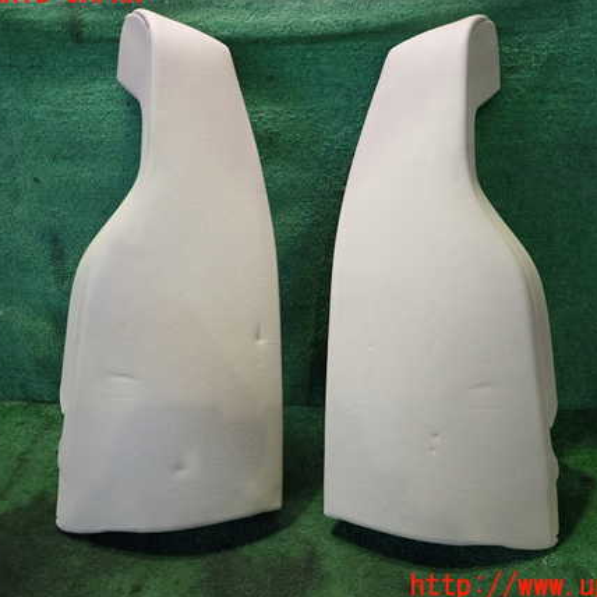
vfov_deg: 52.5
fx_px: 605
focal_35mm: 31
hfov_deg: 52.5
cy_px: 290
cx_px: 307
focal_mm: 4.5
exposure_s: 1/30
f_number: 2
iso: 320
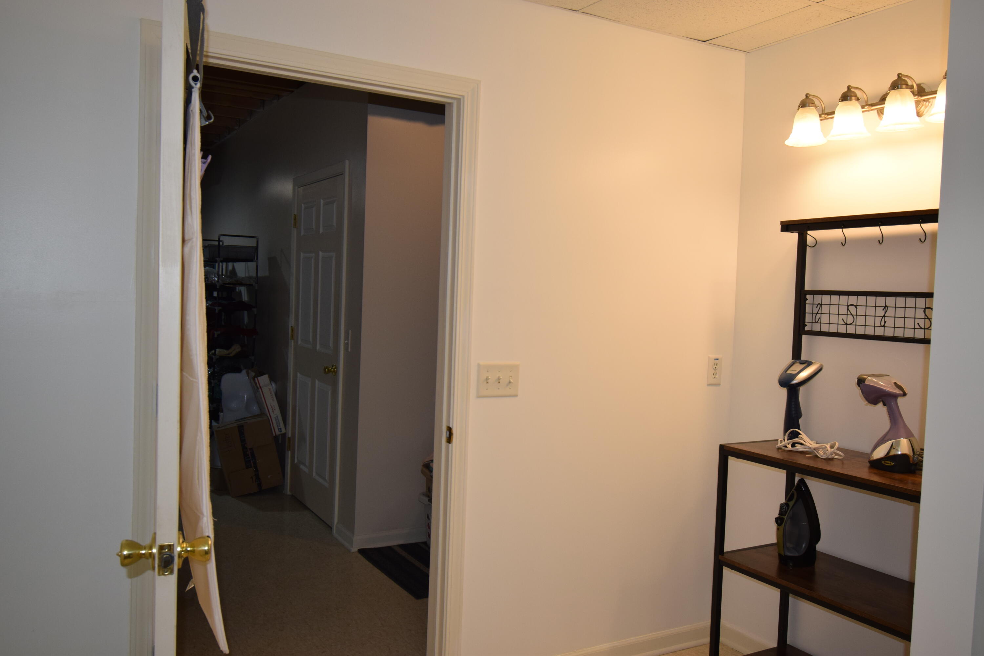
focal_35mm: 30
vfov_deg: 43.6
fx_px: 820
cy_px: 328
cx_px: 492
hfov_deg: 61.9
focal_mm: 20
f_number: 5.6
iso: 450
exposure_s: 1/125
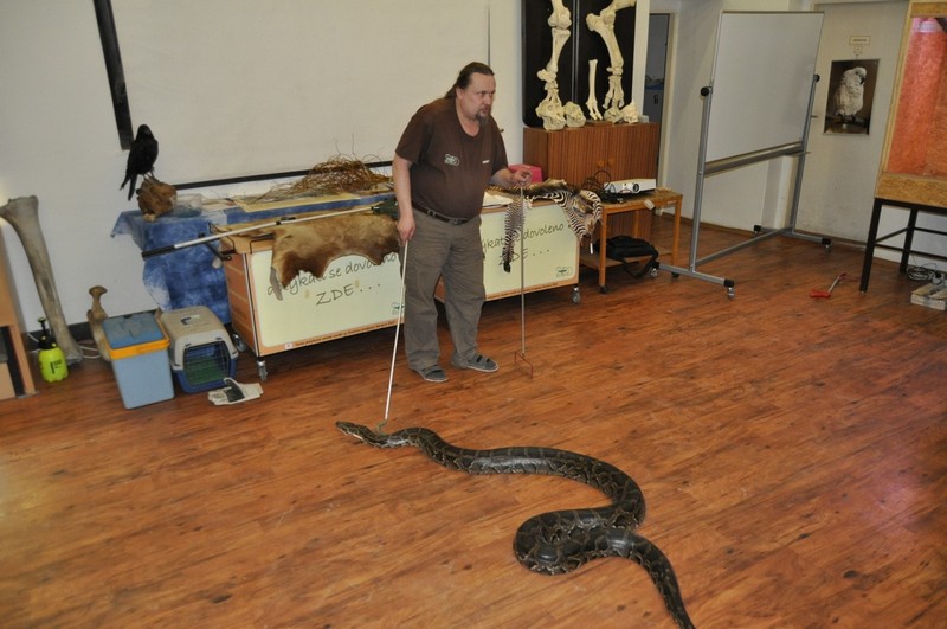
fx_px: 709
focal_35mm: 27
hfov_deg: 67.5
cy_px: 314
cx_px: 474
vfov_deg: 47.8
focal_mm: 18
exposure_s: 1/60
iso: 800
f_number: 3.5
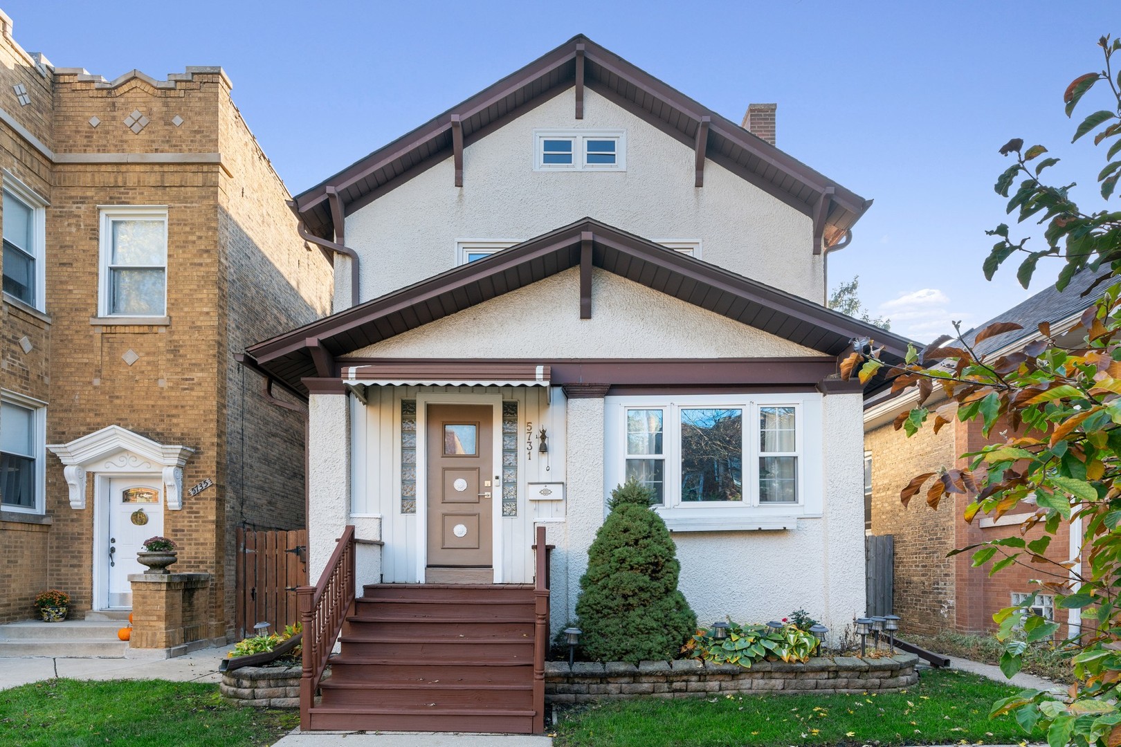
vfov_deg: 61.9
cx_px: 560
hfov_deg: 84.0
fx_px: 623
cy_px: 374
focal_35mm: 20
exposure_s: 1/20
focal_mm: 20
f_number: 8
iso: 320
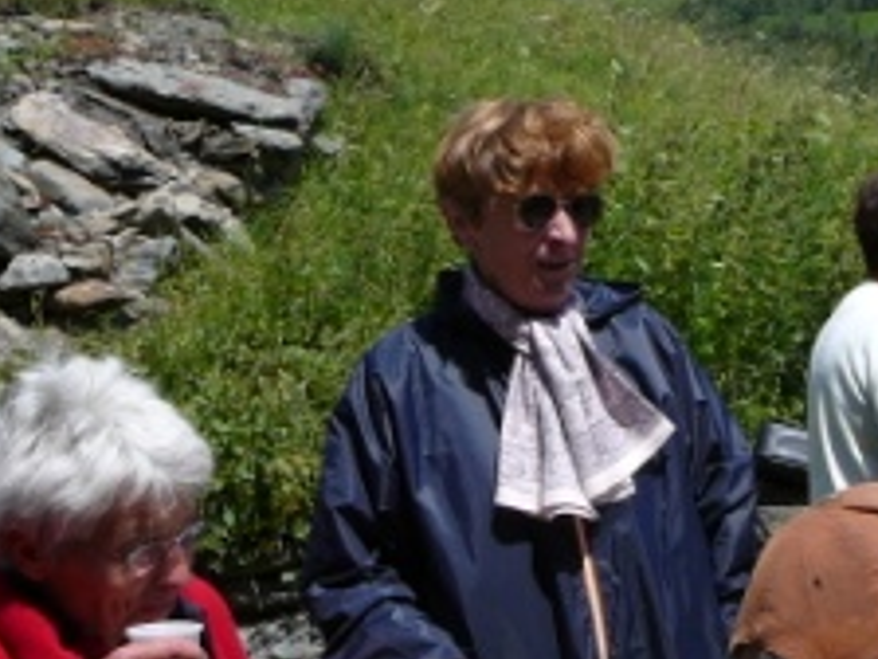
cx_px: 804
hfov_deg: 26.8
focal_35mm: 70
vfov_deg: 20.9
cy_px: 455
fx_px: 1775
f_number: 5
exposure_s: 1/400
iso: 80
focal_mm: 5.2
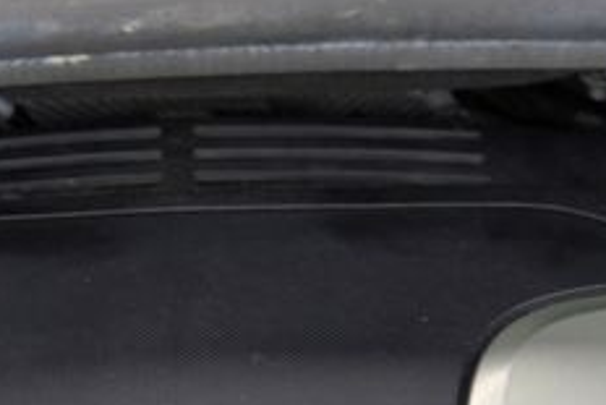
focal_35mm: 106
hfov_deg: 19.2
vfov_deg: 11.6
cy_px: 819
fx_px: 1785
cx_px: 219
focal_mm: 24
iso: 100
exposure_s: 1/50
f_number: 4
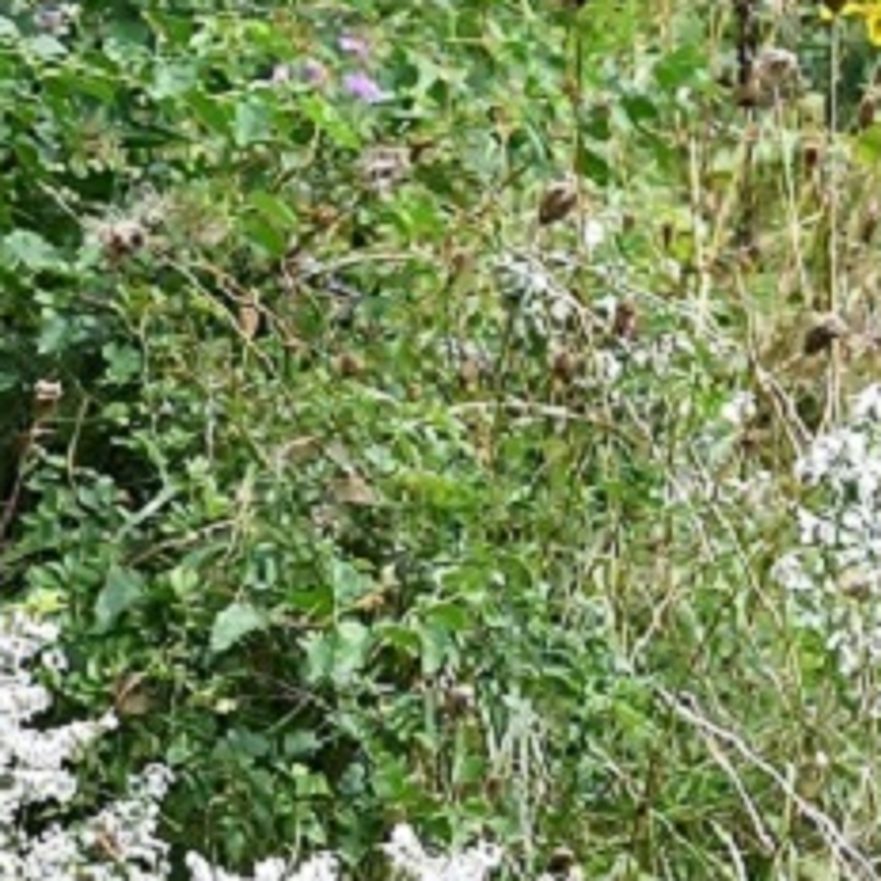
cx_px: -76
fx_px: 19465
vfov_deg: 2.6
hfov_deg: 2.6
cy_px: 744
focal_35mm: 676
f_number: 7.1
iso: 900
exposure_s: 1/1000
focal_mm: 140
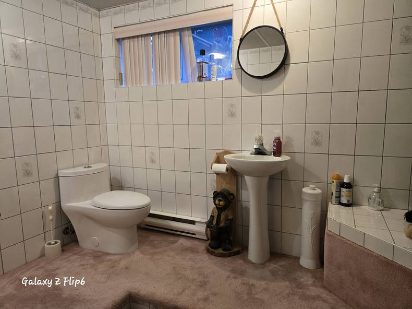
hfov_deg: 73.9
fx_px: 274
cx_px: 206
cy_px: 154
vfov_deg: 58.9
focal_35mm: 23
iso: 250
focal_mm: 5.4
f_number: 1.8
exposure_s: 1/120
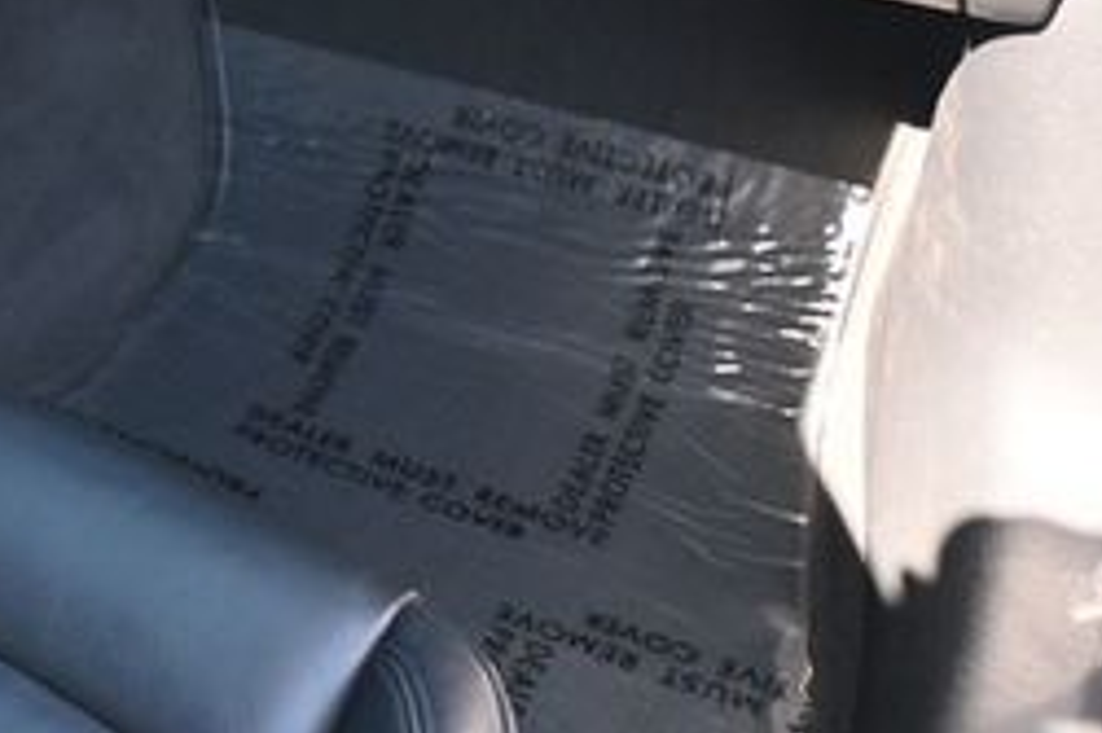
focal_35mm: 75
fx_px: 2283
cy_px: -154
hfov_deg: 24.5
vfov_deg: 17.4
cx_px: -233
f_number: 3.8
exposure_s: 1/125
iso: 560
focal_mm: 19.5
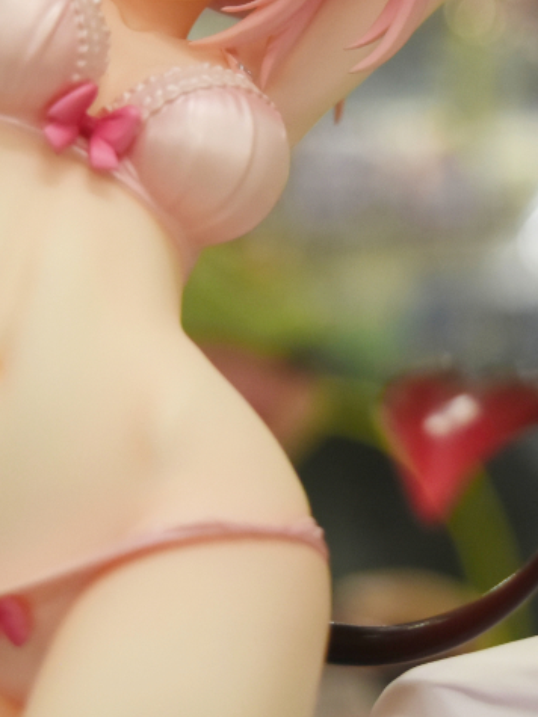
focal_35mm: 143
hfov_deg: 10.4
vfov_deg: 13.8
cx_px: 216
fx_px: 2957
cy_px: 263
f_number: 4.2
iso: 640
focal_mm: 29
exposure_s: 1/200
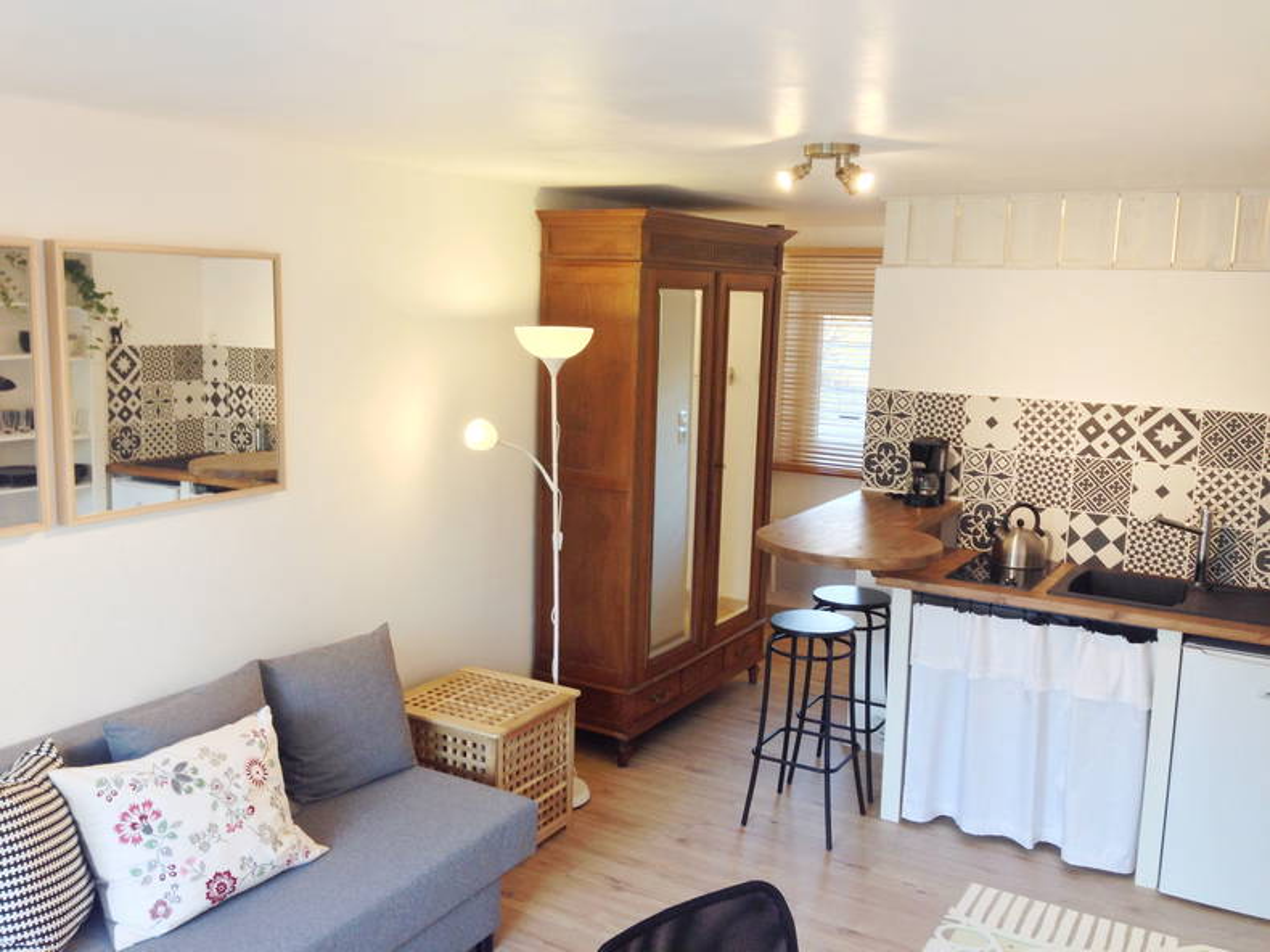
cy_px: 476
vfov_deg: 42.9
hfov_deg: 55.4
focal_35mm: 33
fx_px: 1210
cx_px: 635
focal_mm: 4.12
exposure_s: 1/20
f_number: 2.4
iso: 50
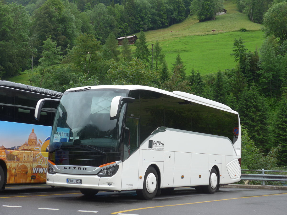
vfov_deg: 23.7
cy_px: 108
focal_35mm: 62
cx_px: 144
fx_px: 514
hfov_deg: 31.2
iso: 80
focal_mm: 12.7
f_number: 3.7
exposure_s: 1/250
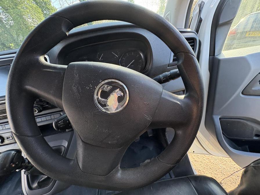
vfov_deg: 85.7
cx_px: 130
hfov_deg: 102.1
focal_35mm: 14
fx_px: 105
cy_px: 98
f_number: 2.2
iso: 200
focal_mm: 2.22
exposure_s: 1/99
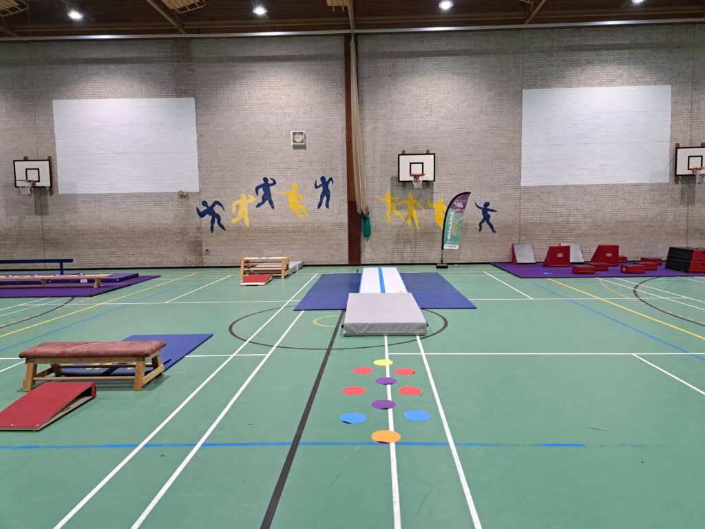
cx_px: 352
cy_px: 264
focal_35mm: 24
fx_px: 489
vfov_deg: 56.8
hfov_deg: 71.6
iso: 200
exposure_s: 1/60
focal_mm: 5.2
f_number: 1.8
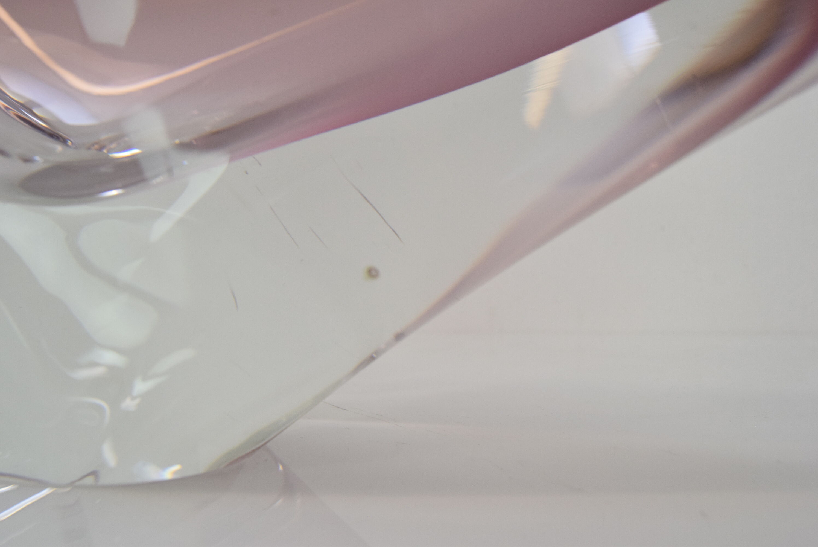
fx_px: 682
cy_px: 274
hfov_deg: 61.9
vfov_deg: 43.7
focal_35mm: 30
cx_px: 409
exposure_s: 1/320
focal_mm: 20
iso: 1600
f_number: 9
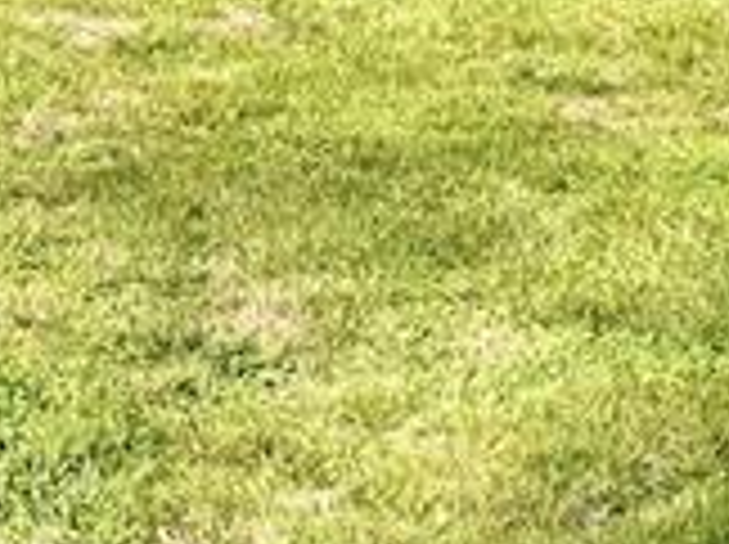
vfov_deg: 9.3
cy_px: -409
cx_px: -387
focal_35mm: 152
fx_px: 3196
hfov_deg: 12.3
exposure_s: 1/4975
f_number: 1.78
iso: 80
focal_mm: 6.76
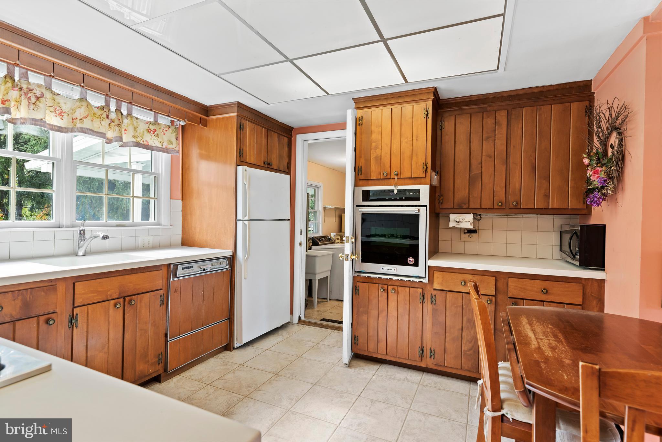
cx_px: 331
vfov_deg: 70.5
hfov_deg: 93.3
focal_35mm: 17
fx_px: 313
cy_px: 221
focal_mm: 17
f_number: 6.3
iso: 500
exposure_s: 1/6
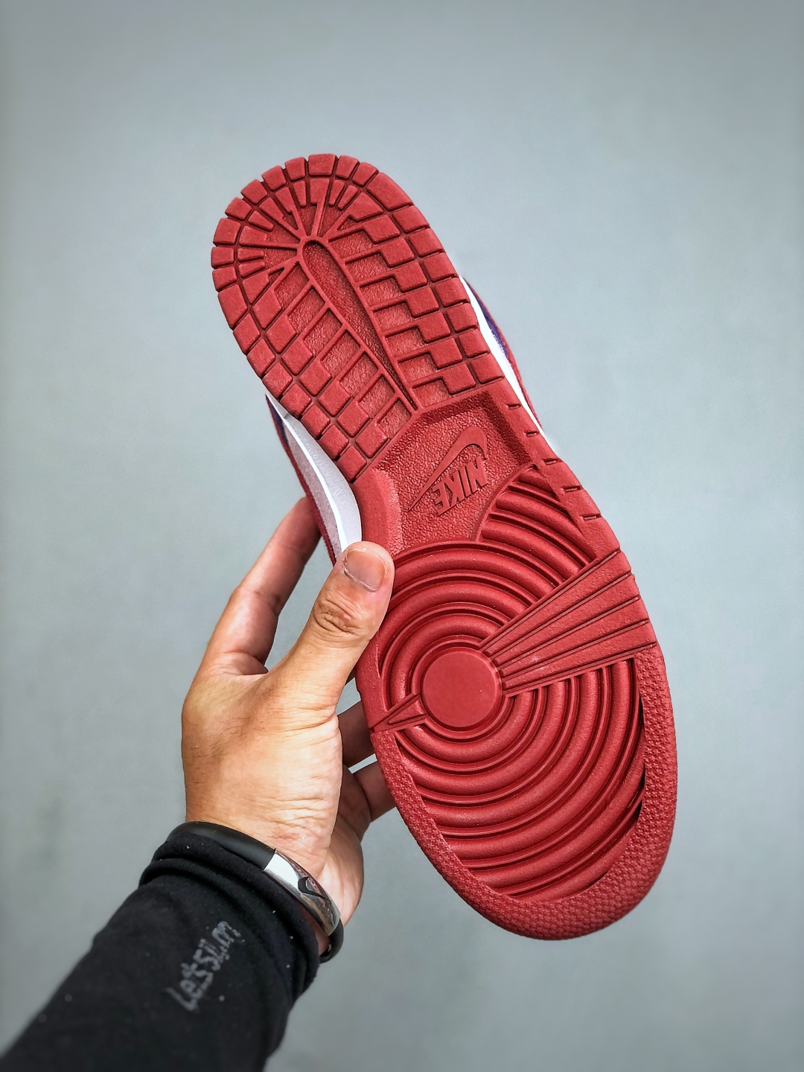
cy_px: 536
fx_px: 1765
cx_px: 402
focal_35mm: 57
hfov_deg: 25.7
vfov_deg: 33.8
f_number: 2.8
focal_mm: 6.6
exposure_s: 1/50
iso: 25
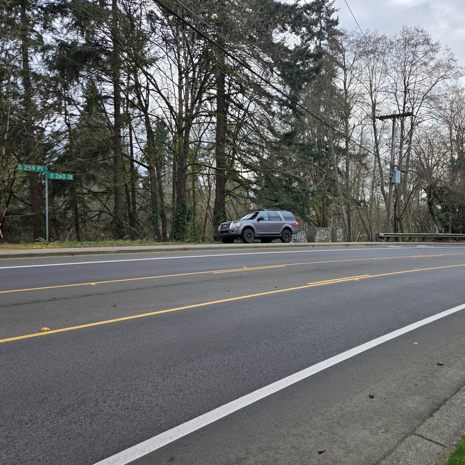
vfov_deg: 57.3
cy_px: 232
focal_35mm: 28
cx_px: 276
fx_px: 426
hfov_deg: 56.9
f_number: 1.8
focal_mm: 5.4
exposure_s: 1/251
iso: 25
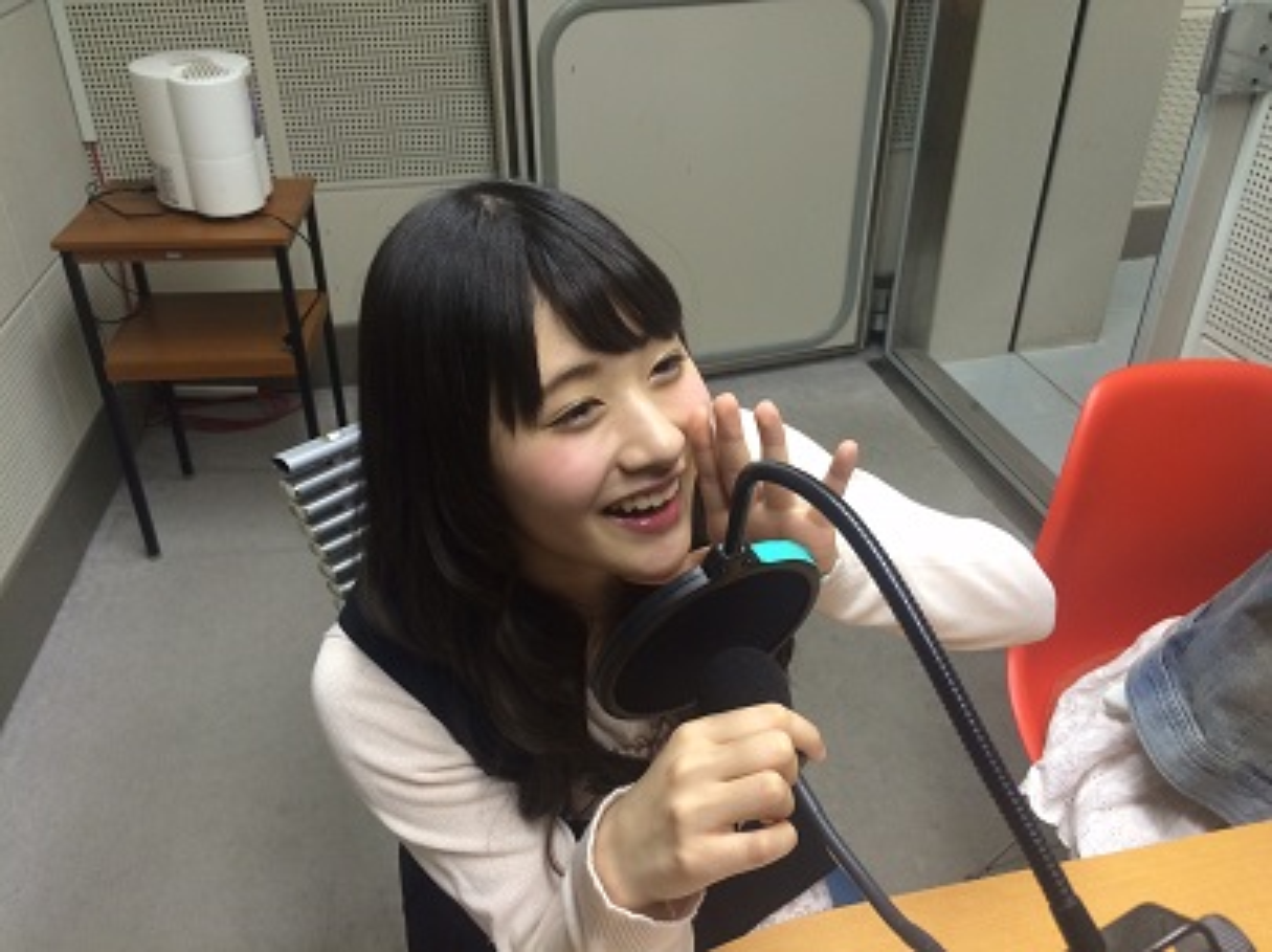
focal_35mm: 29
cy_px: 476
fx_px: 1065
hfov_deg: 61.7
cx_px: 636
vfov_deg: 48.2
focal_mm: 4.15
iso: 160
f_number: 2.2
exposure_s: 1/33
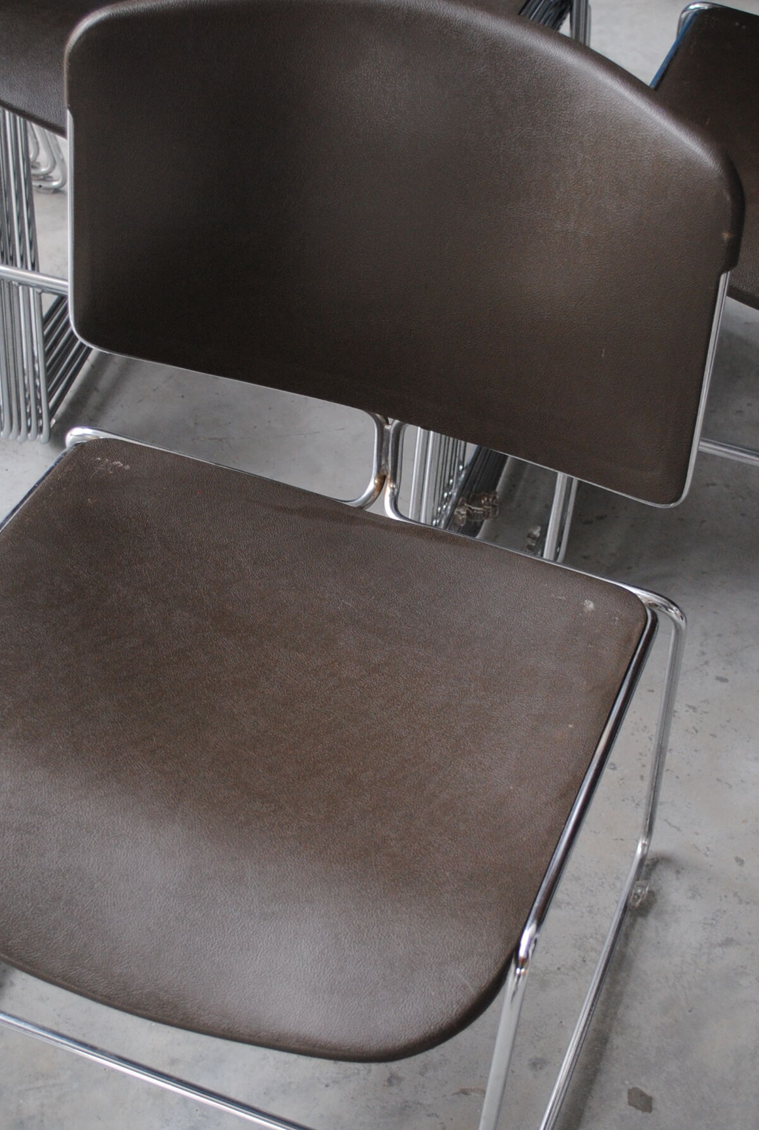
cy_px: 611
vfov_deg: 34.4
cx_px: 411
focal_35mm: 58
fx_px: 1825
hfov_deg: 23.5
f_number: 4
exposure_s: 1/30
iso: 320
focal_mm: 24
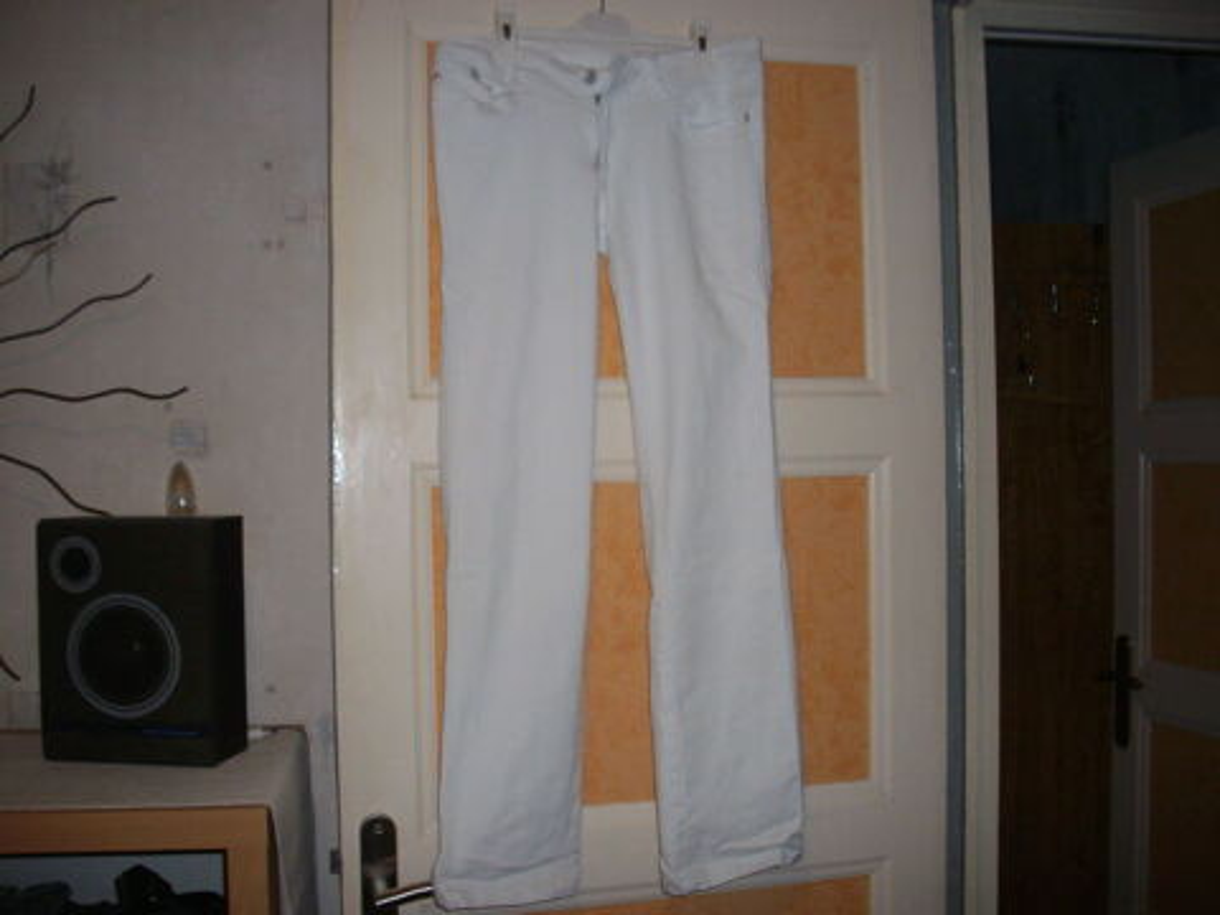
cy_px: 458
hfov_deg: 50.1
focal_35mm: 37
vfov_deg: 38.7
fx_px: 1304
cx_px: 610
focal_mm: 6.2
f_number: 2.8
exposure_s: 1/50
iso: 160
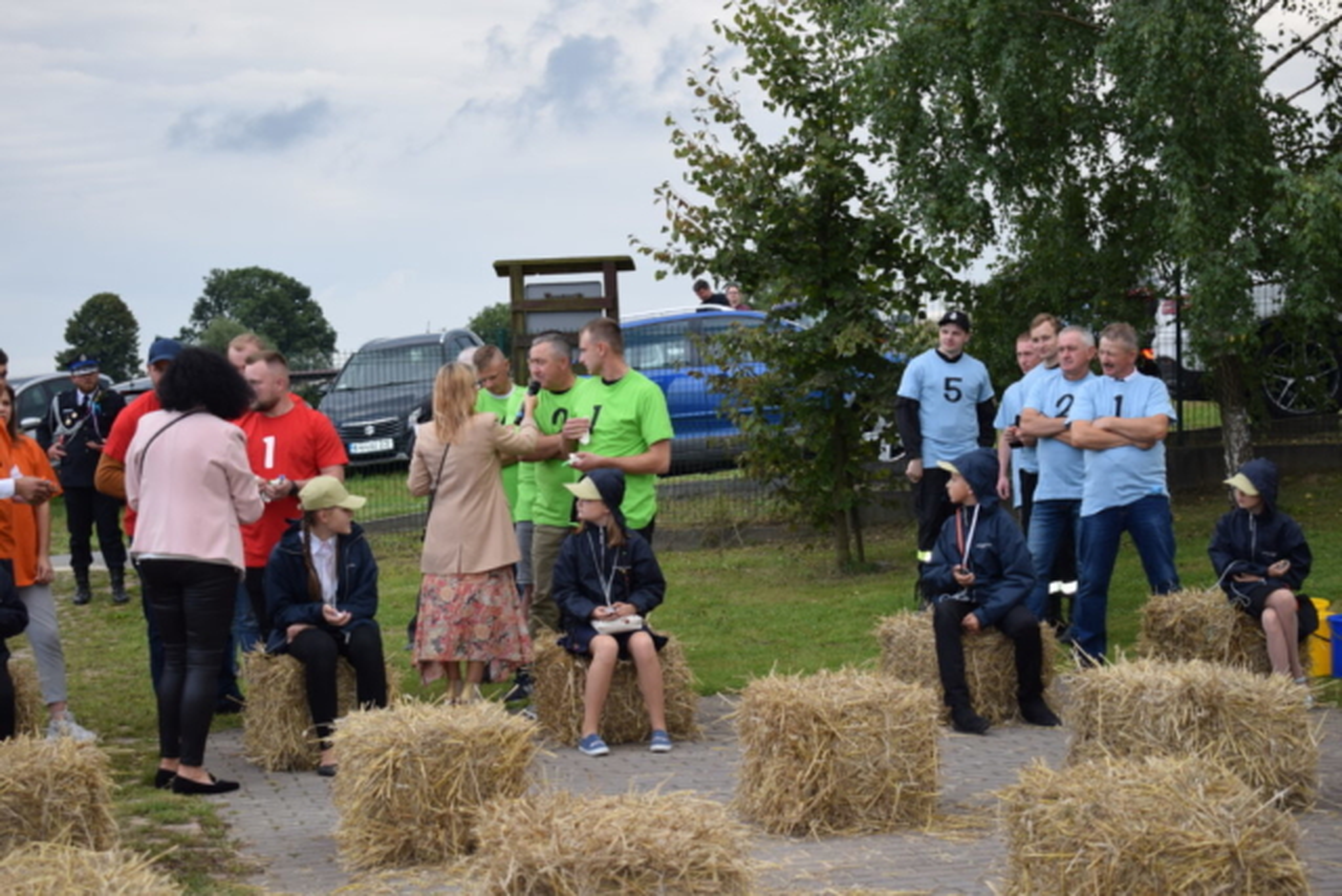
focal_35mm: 69
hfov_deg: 29.2
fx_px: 2573
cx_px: 671
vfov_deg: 19.7
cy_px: 448
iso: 140
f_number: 5.6
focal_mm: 46
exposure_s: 1/125
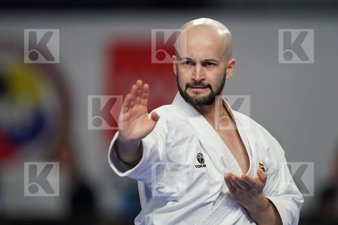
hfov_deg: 3.4
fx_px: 5633
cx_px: 169
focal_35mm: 600
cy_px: 112
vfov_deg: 2.3
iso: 800
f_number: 2.8
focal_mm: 400
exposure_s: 1/500
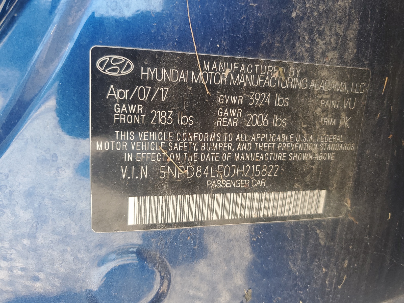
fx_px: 303
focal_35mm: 26
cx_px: 202
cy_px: 152
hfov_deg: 67.3
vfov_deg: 53.1
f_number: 1.5
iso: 50
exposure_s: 1/123
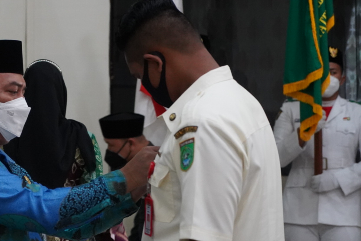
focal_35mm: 136
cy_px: 75
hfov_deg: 15.0
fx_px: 1365
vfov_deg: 10.1
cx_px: 73
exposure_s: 1/200
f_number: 4
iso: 6400
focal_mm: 70
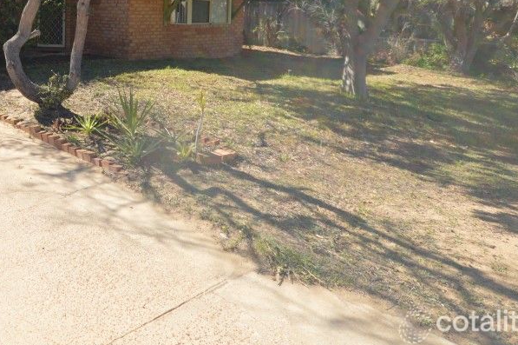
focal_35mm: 29
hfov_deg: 56.5
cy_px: 31
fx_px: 417
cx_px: 68
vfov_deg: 41.2
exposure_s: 1/200
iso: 100
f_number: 6.3
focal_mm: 10
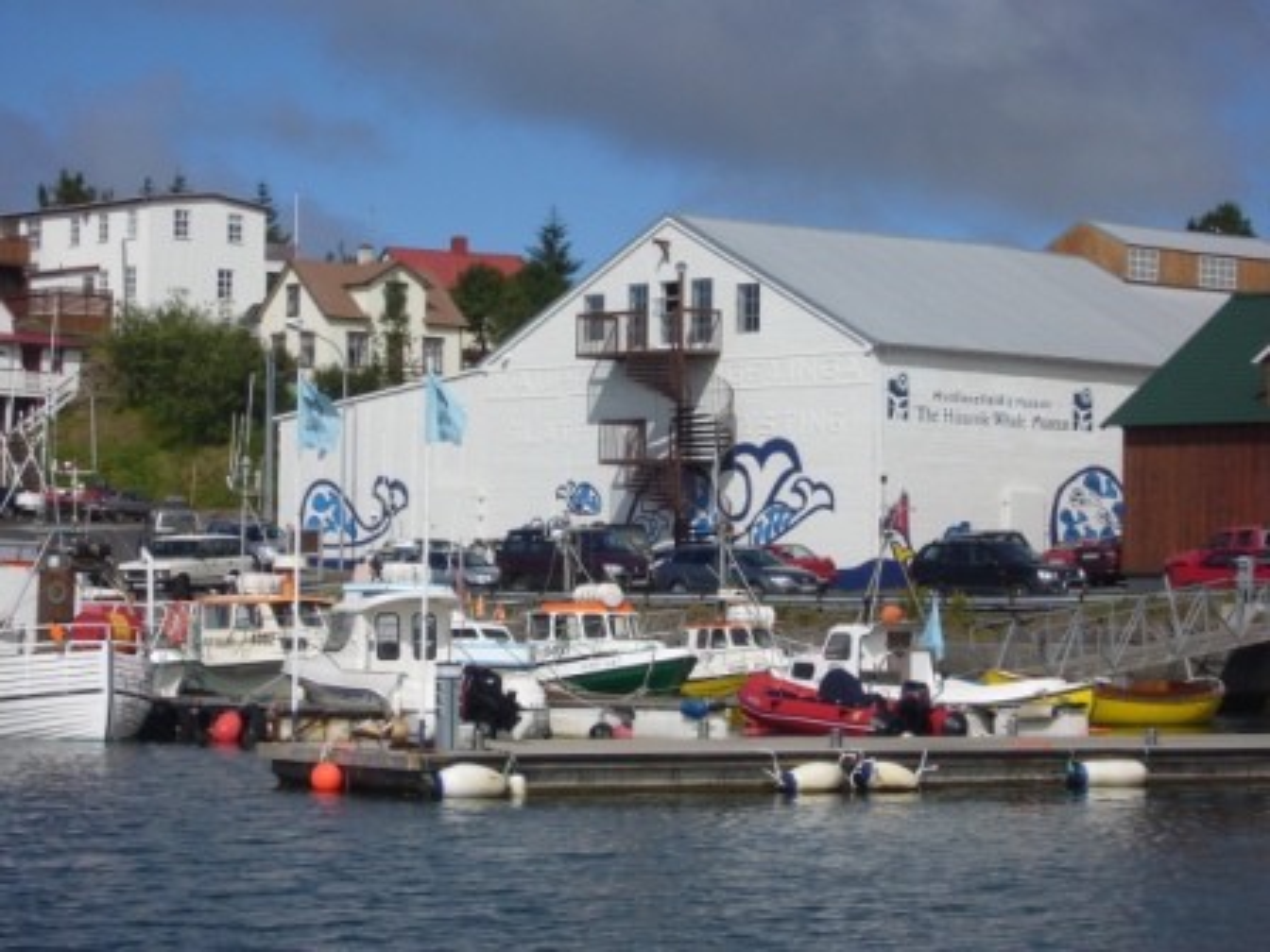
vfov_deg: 14.4
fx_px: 3779
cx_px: 635
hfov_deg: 19.1
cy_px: 476
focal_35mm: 103
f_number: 9.9
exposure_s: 1/250
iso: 80
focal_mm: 17
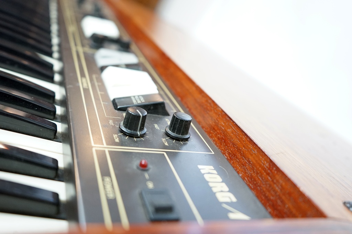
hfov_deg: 60.3
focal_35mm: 31
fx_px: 303
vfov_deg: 42.3
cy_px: 117
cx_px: 176
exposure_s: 1/60
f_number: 4
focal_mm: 31
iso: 1600
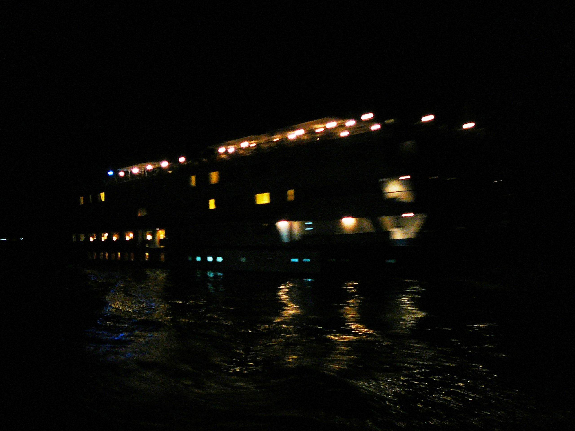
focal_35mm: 35
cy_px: 216
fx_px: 581
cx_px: 288
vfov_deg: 40.7
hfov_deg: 52.6
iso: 200
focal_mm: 5.2
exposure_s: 1/8
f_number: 2.8
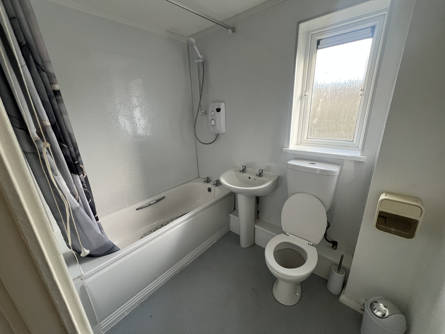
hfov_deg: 106.2
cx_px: 222
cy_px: 167
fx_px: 167
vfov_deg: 89.9
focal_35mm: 13
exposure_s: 1/99
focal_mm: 1.57
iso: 250
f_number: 1.8
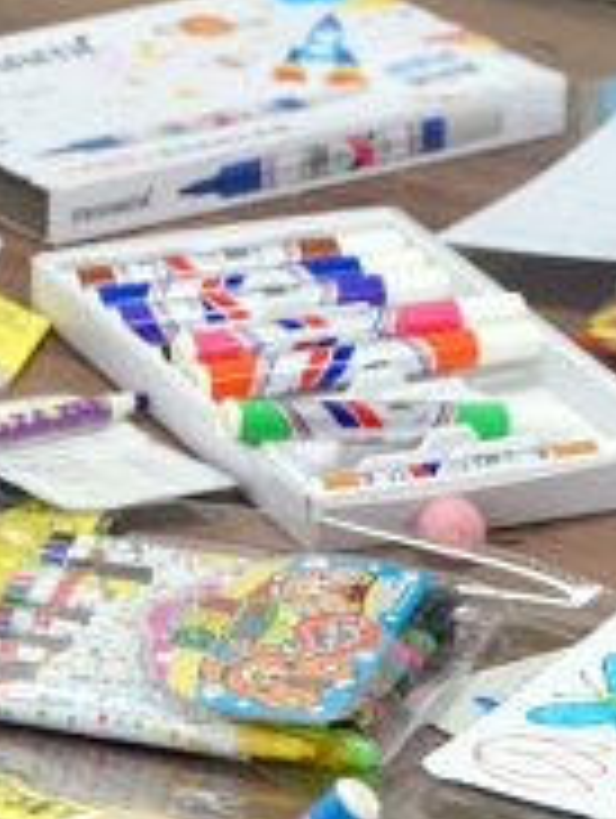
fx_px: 7859
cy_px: -310
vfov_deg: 5.9
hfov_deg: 4.5
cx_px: -256
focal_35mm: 332
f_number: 4
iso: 1600
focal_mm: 70
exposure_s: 1/160
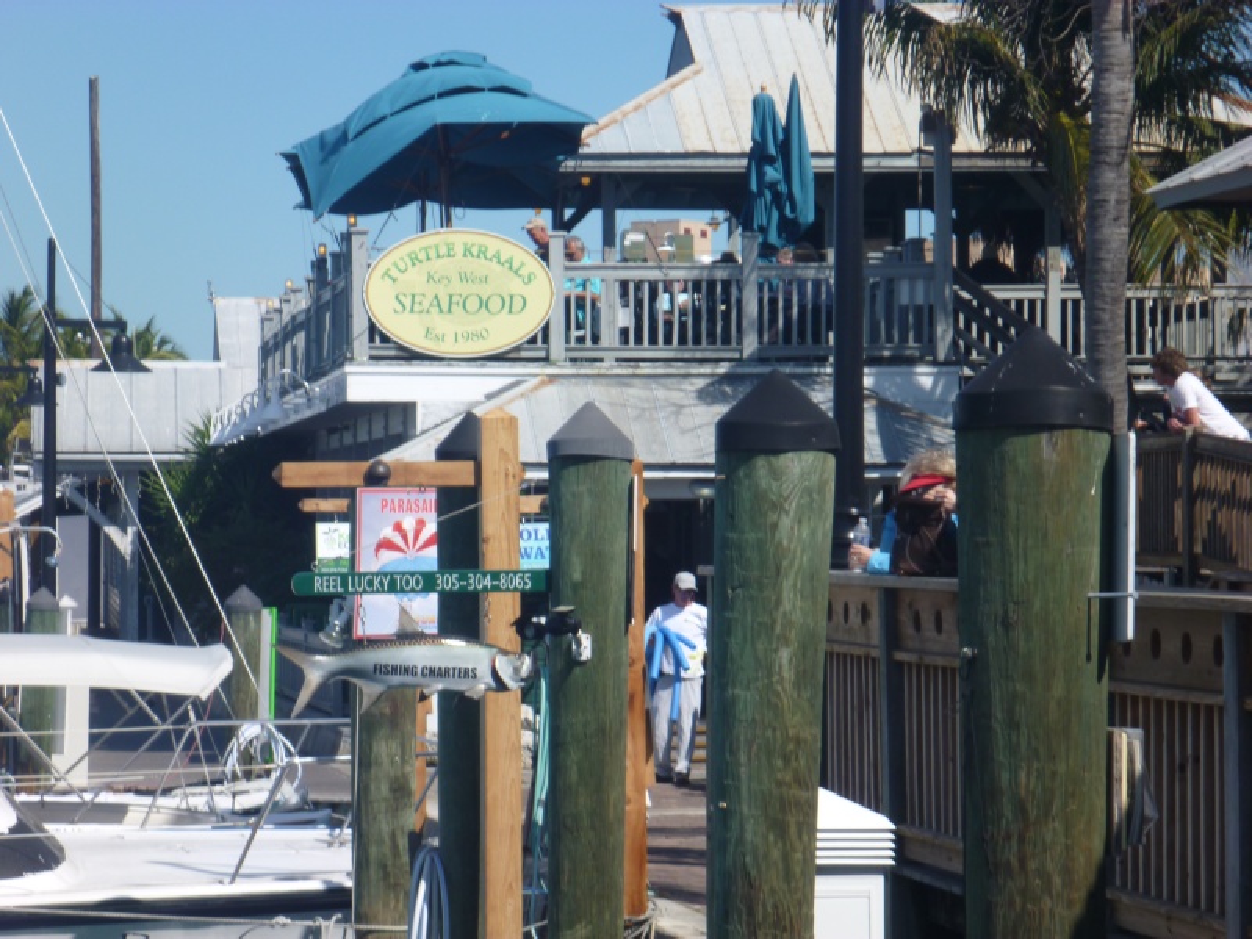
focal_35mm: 128
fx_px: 4630
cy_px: 470
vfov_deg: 11.6
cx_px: 626
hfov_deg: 15.4
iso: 80
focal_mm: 22.8
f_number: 5.9
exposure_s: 1/320
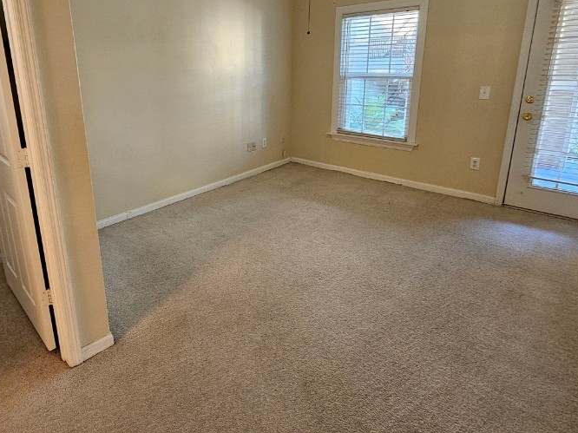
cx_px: 215
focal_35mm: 20
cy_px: 151
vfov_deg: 64.5
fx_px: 334
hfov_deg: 80.2
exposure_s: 1/40
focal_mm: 2.2
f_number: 2.2
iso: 400
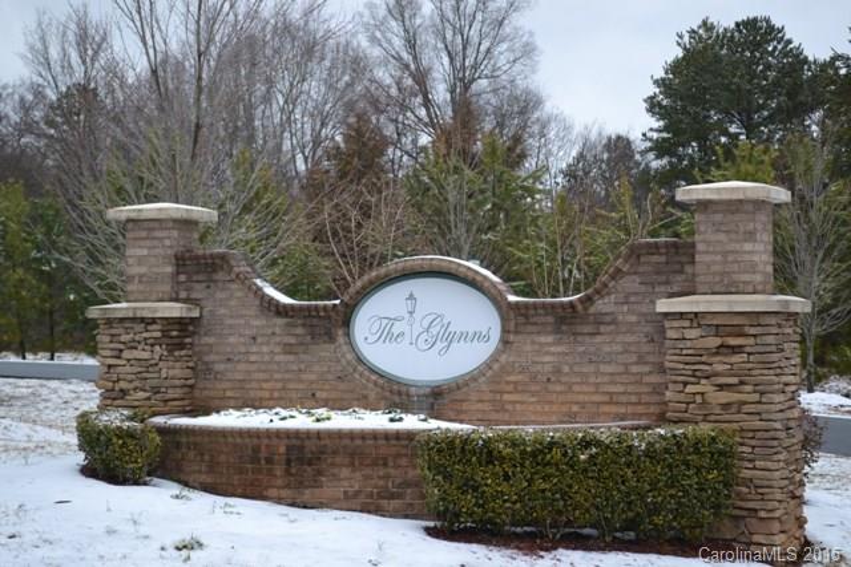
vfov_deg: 16.6
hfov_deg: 24.6
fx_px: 1951
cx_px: 426
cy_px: 284
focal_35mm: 82
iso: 160
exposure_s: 1/125
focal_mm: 55
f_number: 5.6
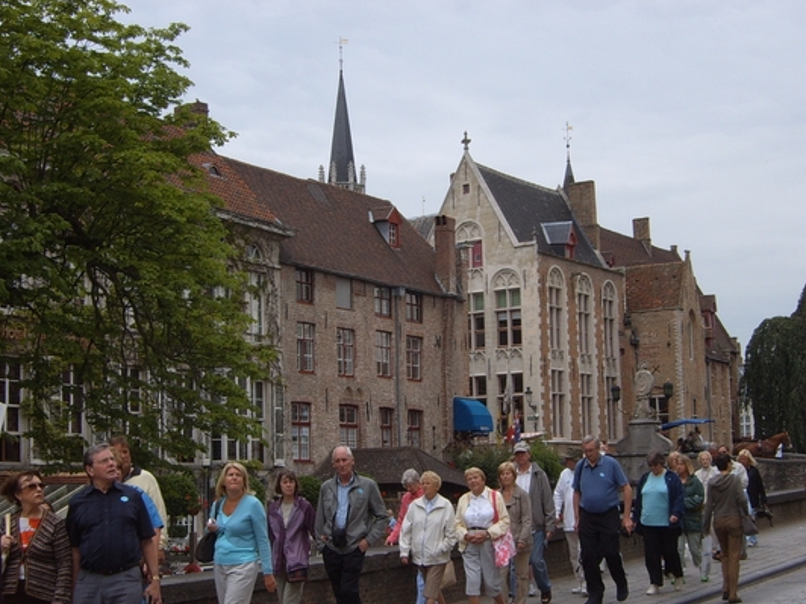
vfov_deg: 23.6
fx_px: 1444
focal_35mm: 62
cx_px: 395
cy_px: 336
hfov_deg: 31.2
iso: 50
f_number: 7
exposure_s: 1/90
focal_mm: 9.1
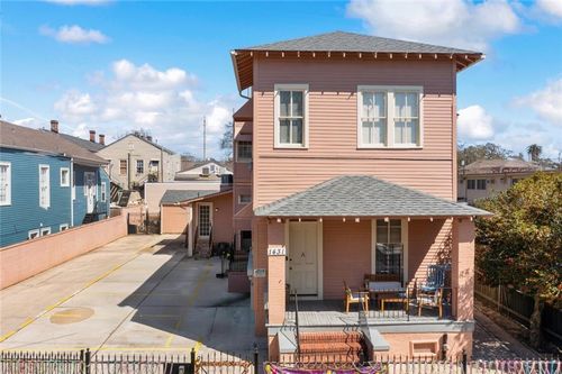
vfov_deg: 46.4
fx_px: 437
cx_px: 281
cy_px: 187
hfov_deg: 65.5
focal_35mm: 28
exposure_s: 1/400
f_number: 5.6
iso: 100
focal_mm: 10.26
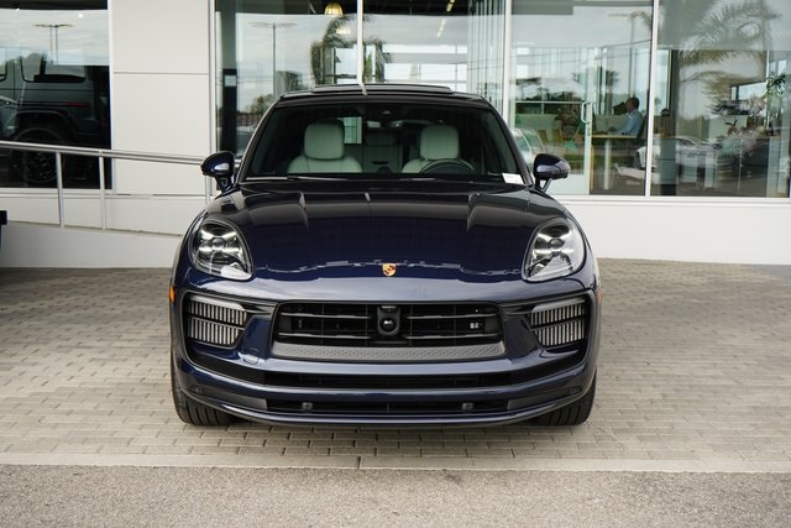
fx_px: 901
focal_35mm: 41
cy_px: 264
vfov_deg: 32.6
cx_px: 396
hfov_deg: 47.4
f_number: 8
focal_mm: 41
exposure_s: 1/800
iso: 1000
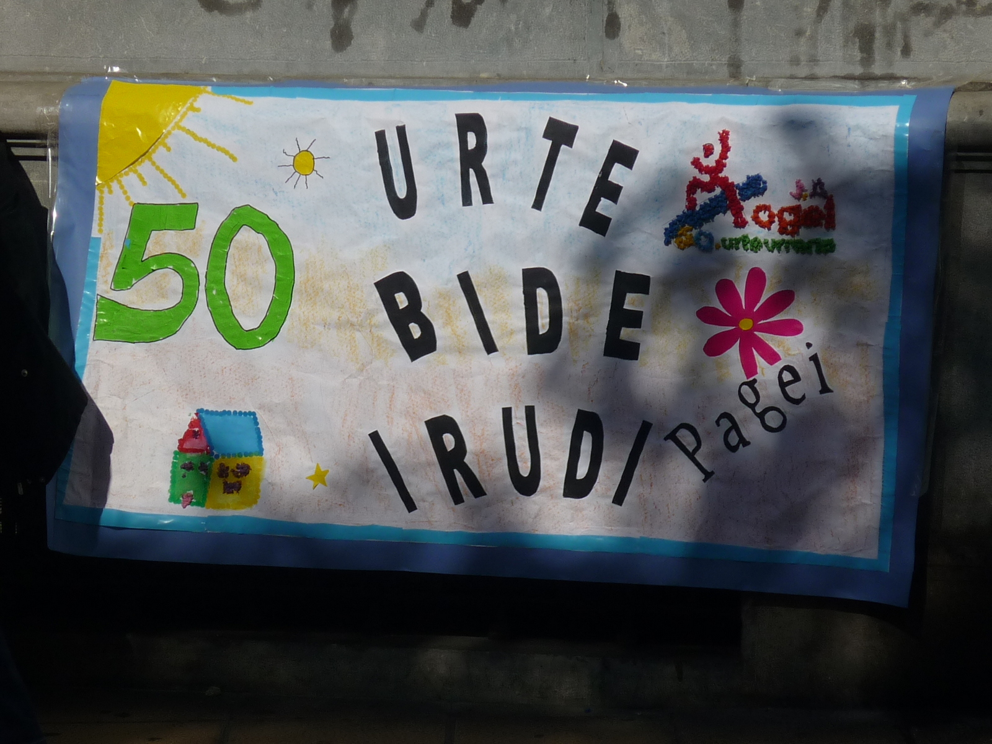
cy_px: 372
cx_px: 496
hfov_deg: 13.3
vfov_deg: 10.0
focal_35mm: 148
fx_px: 4241
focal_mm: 15.3
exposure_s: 1/250
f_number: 13
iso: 80
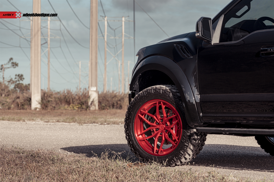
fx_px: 1005
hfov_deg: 15.5
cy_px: 91
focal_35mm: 132
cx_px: 137
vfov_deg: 10.4
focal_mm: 132
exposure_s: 1/125
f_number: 8
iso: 200
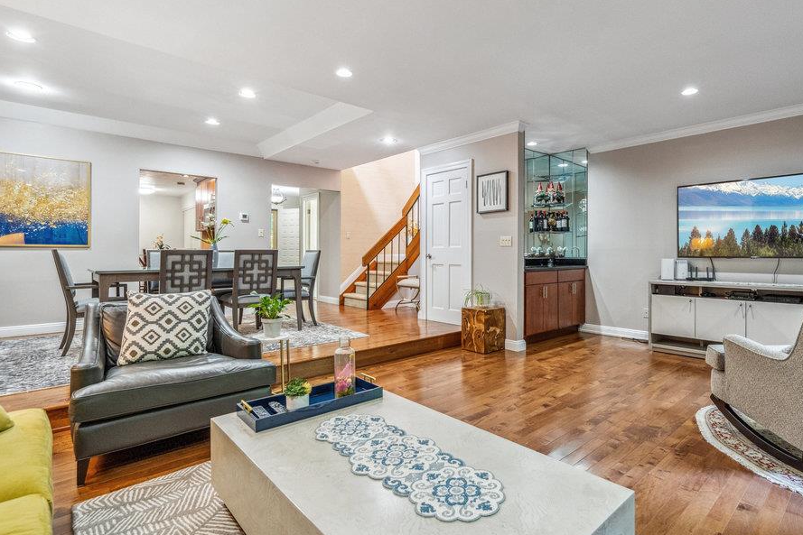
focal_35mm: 18
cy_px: 266
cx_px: 450
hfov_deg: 89.6
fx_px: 402
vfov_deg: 67.4
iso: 1600
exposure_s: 1/80
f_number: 5.6
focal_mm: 16
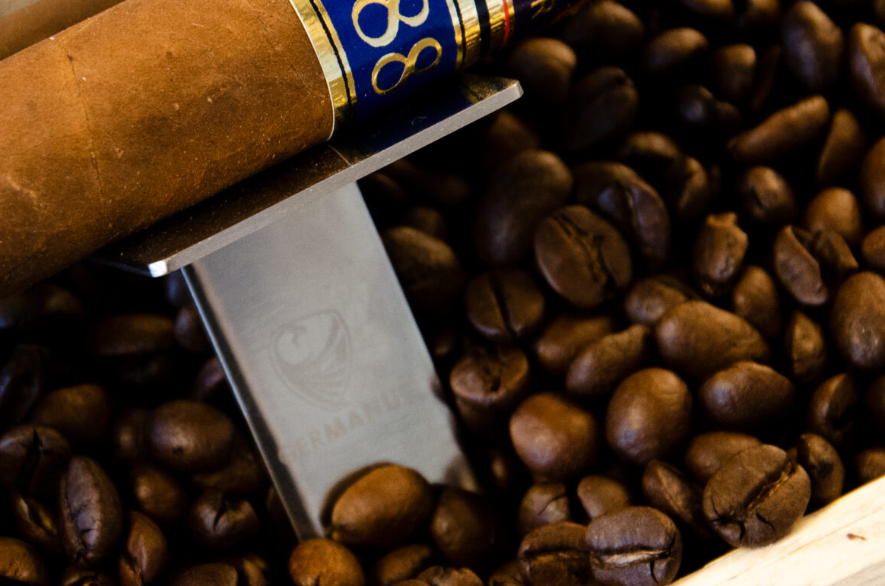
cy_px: 138
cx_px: 258
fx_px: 5667
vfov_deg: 5.9
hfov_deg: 8.9
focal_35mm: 231
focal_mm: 70
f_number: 5.3
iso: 800
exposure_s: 1/20
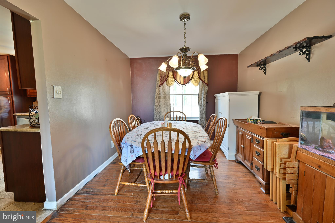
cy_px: 112
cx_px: 168
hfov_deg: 104.3
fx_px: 130
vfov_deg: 81.2
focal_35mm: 14
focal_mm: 14
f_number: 8
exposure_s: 1.2
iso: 100
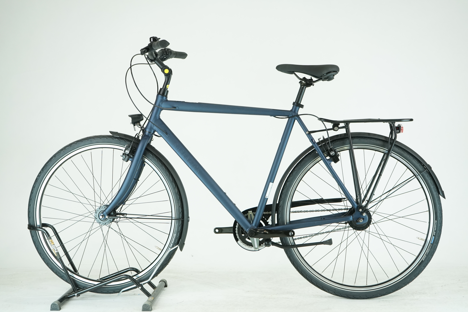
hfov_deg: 38.2
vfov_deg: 26.0
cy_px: 156
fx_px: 676
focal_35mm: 52
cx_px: 234
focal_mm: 52
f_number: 5.6
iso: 1600
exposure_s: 1/200
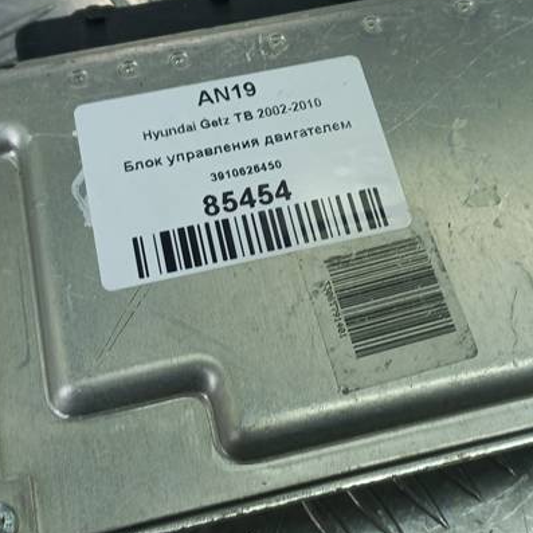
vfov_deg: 29.9
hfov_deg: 30.0
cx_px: 309
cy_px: 195
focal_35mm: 57
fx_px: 993
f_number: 1.8
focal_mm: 4.6
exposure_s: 1/50
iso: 32
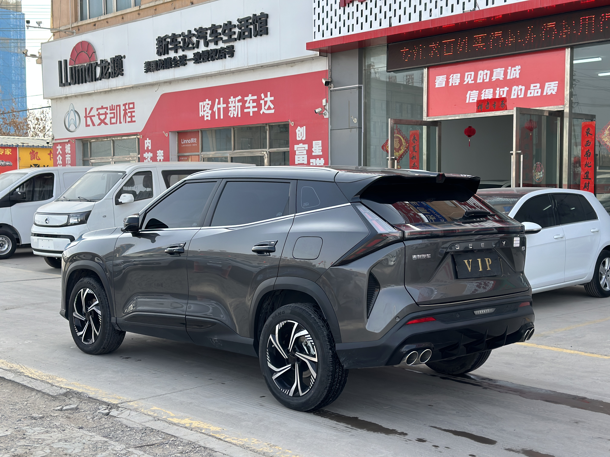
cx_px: 305
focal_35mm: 48
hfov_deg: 39.7
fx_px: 846
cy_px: 228
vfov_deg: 30.3
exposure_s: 1/1433
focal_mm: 6.86
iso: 80
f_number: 1.78
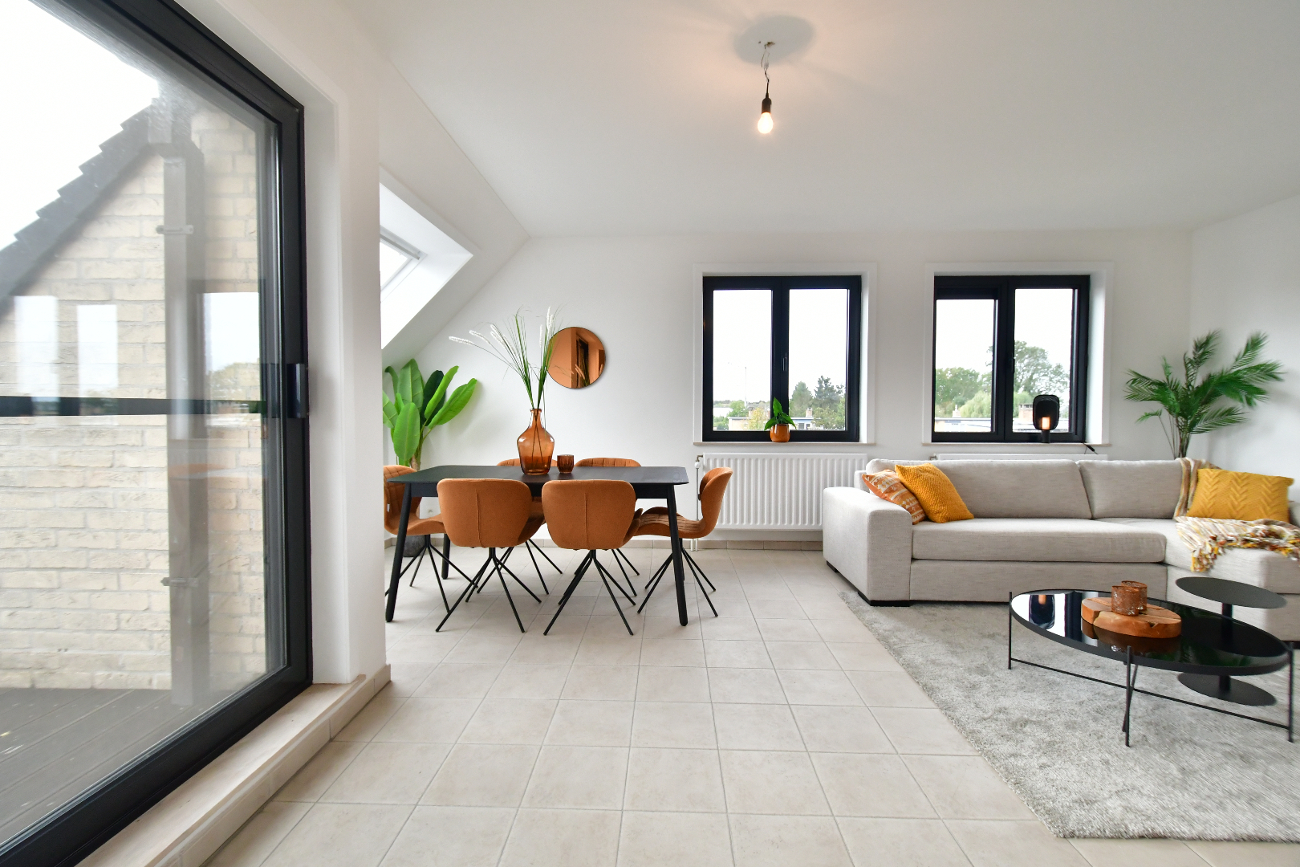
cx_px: 650
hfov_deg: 100.4
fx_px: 542
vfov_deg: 77.3
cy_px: 434
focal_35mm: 15
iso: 1250
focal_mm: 10
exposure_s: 1/100
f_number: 6.3
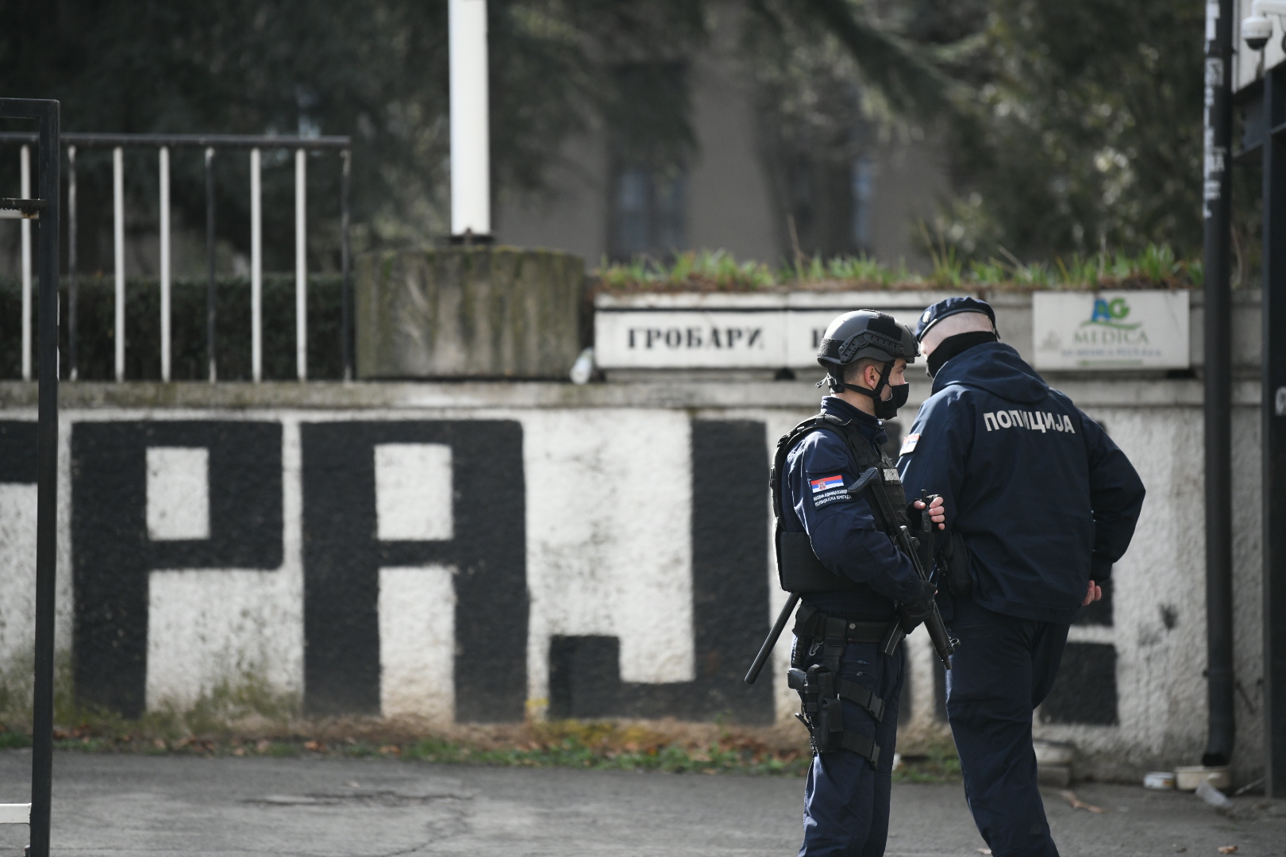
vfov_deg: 7.2
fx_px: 6787
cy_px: 428
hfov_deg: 10.8
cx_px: 643
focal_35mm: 190
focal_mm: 190
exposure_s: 1/8000
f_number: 2.8
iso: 1600
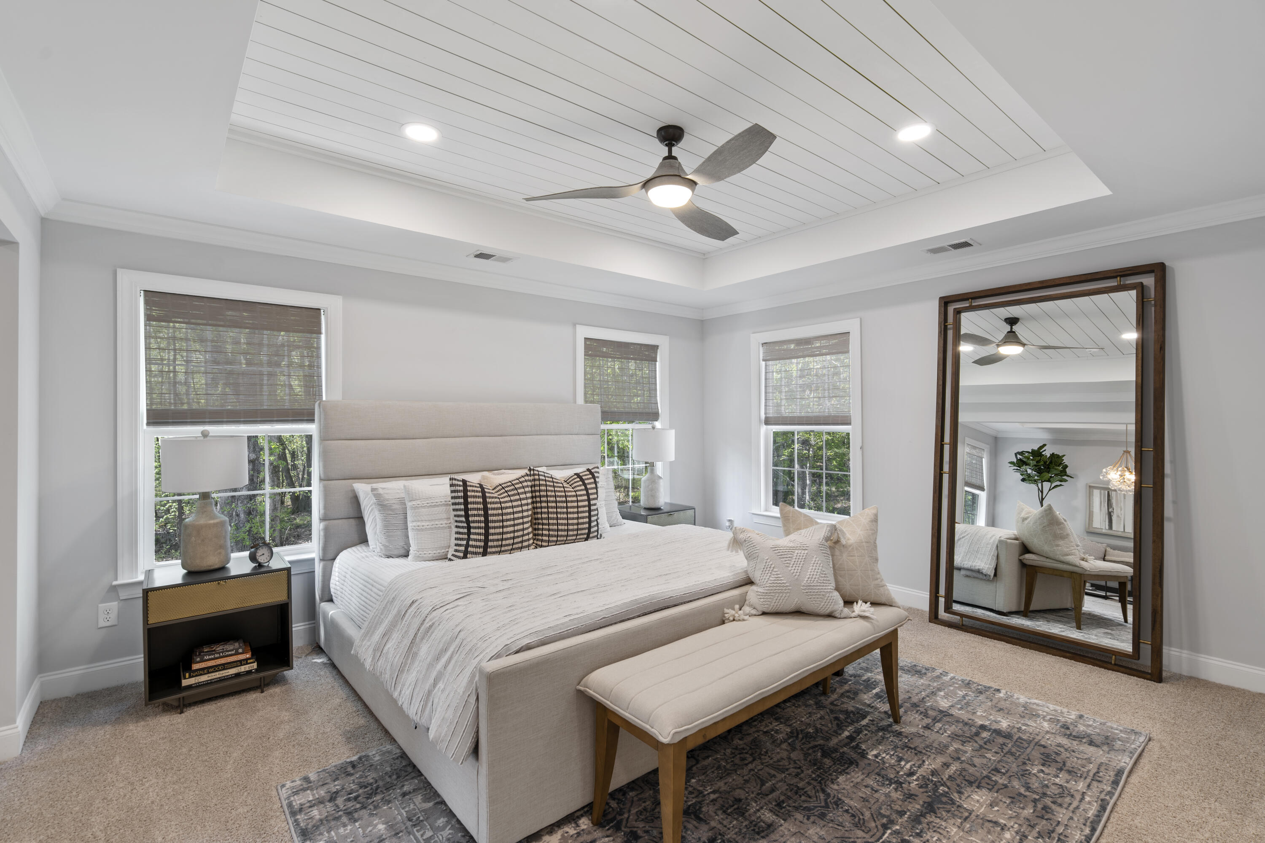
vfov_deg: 73.7
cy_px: 422
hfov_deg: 96.7
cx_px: 632
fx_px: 562
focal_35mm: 16
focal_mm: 16
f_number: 7.1
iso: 100
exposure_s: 1/1.67
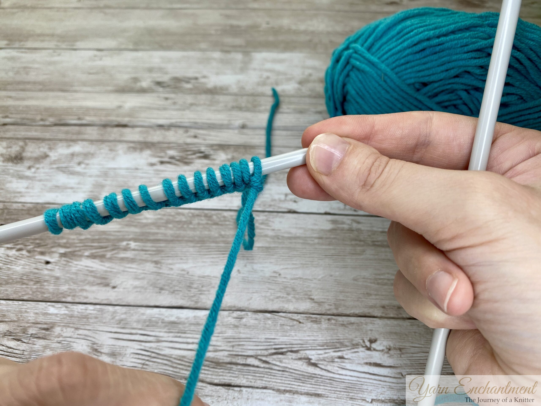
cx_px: 270
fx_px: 391
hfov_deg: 69.4
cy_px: 203
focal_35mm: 25
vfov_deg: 54.9
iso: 32
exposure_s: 1/121
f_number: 1.8
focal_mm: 4.25
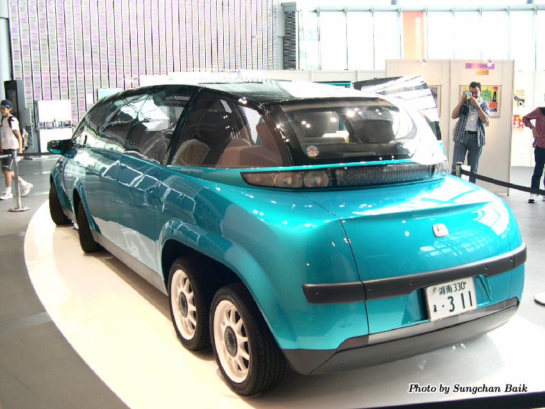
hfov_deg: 49.0
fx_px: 598
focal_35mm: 38
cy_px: 204
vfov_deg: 37.7
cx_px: 272
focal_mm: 8
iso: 100
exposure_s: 1/47.8
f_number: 2.8
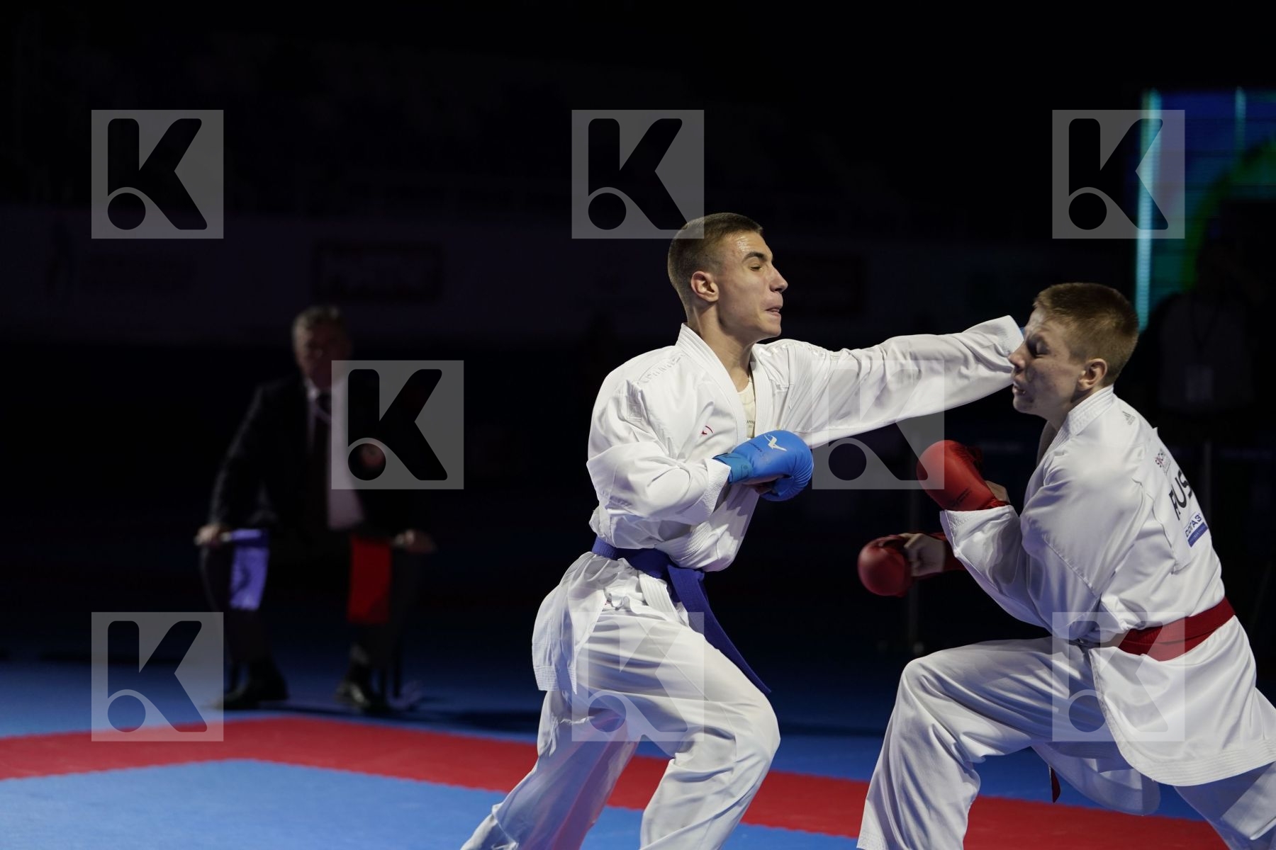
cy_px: 425
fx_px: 3863
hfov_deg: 18.8
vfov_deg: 12.6
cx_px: 638
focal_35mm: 109
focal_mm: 109
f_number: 2.8
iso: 1250
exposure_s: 1/1000
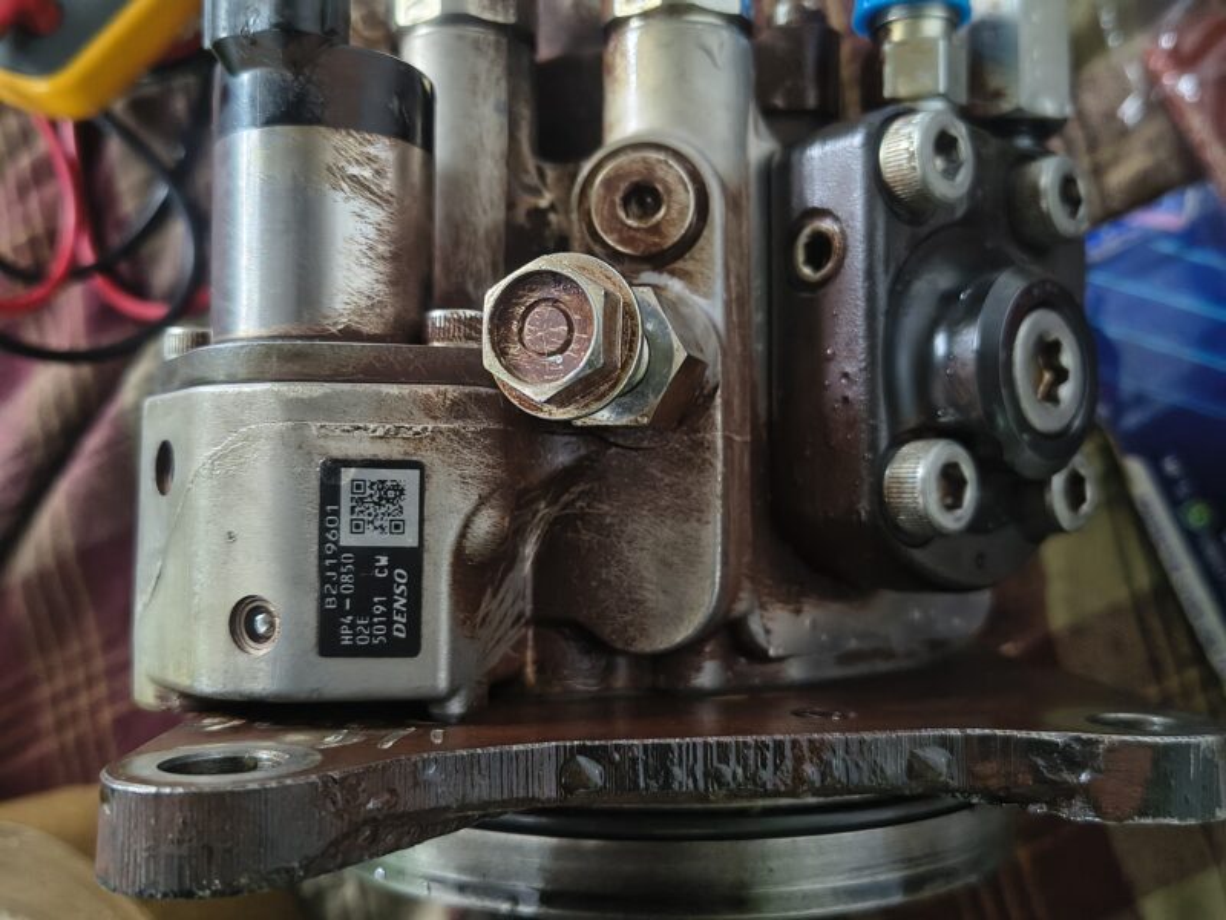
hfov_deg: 73.9
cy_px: 460
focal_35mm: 23
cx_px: 613
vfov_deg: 58.9
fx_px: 815
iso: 2069
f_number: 1.8
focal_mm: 5.56
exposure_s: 1/33.3
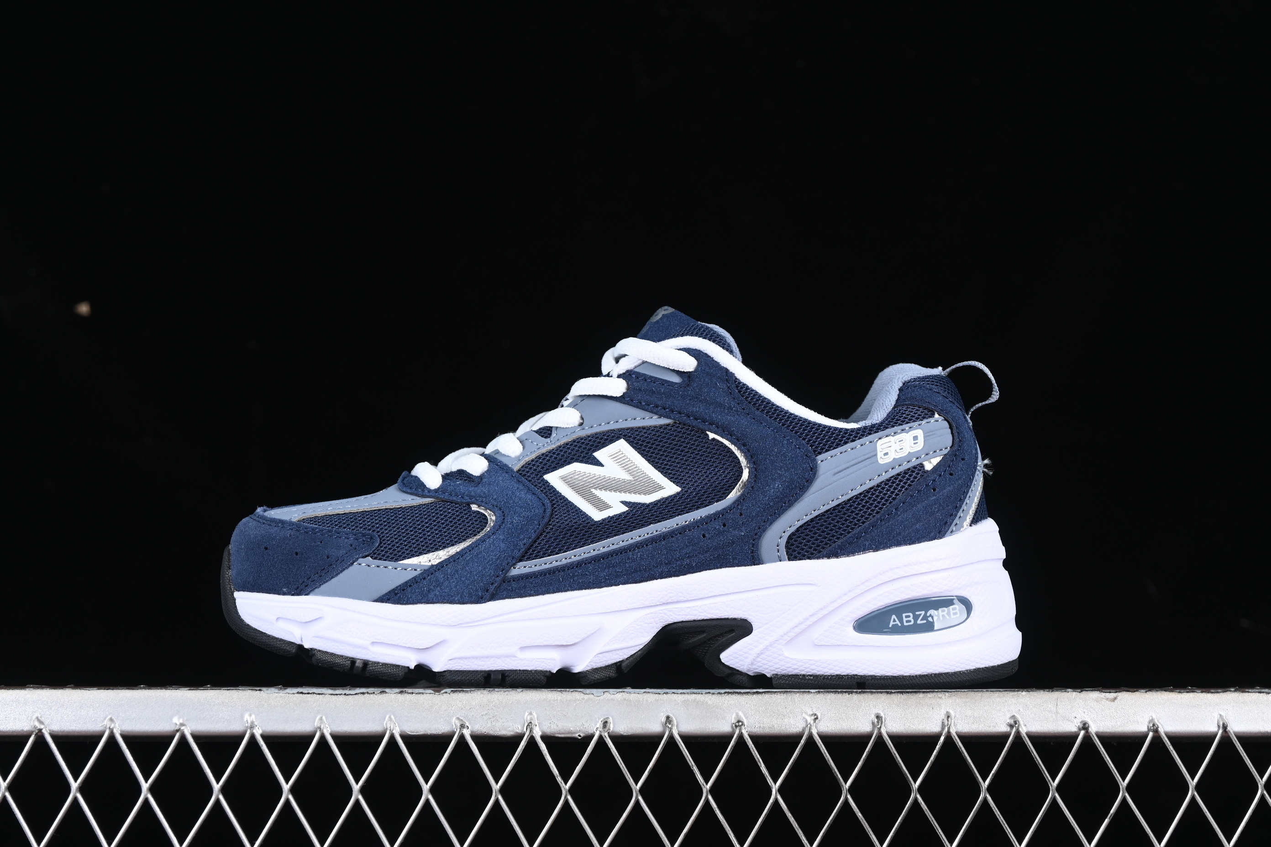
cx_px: 636
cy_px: 424
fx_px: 2648
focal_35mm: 75
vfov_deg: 18.2
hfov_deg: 27.0
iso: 160
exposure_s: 1/60
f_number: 6.3
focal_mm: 50
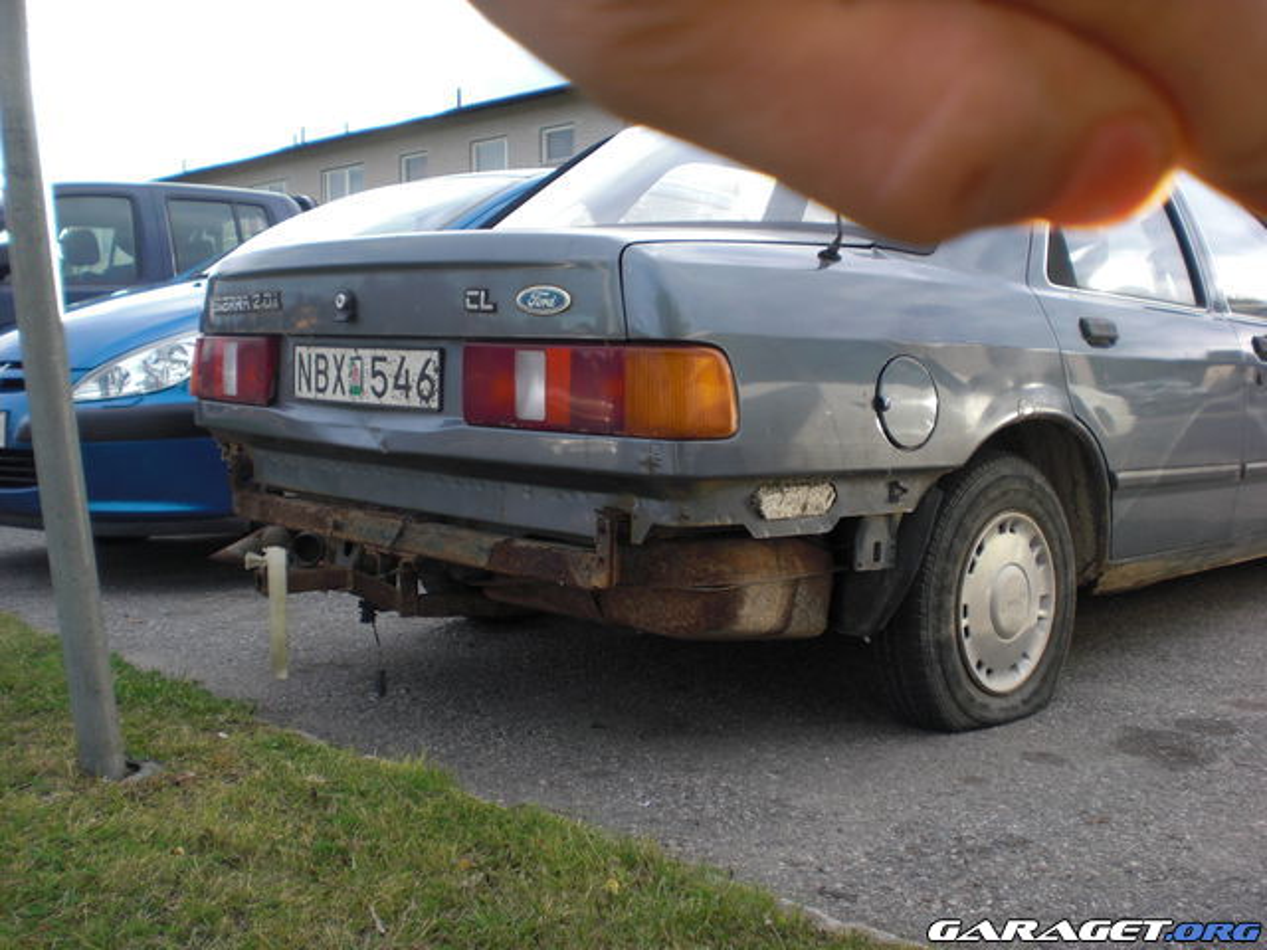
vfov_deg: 37.7
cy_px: 475
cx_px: 634
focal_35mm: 38
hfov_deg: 49.0
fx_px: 1391
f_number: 3.1
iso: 64
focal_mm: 6.3
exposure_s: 1/100
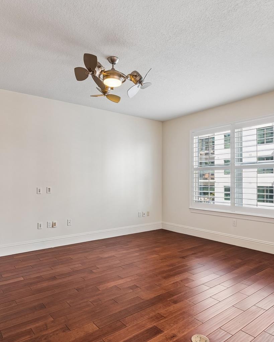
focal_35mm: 22
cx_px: 145
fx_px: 223
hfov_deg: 63.1
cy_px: 176
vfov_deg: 75.0
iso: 100
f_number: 7.1
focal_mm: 10
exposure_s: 1/25
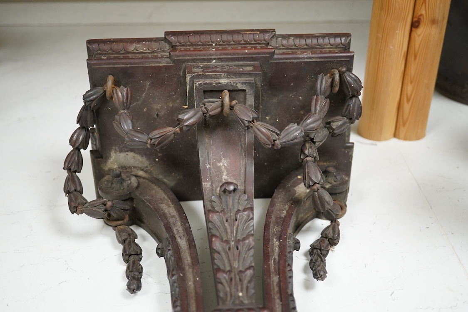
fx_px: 585
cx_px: 234
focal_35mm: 45
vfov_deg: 29.9
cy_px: 156
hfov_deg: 43.6
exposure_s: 1/160
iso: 2500
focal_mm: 30
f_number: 4.5
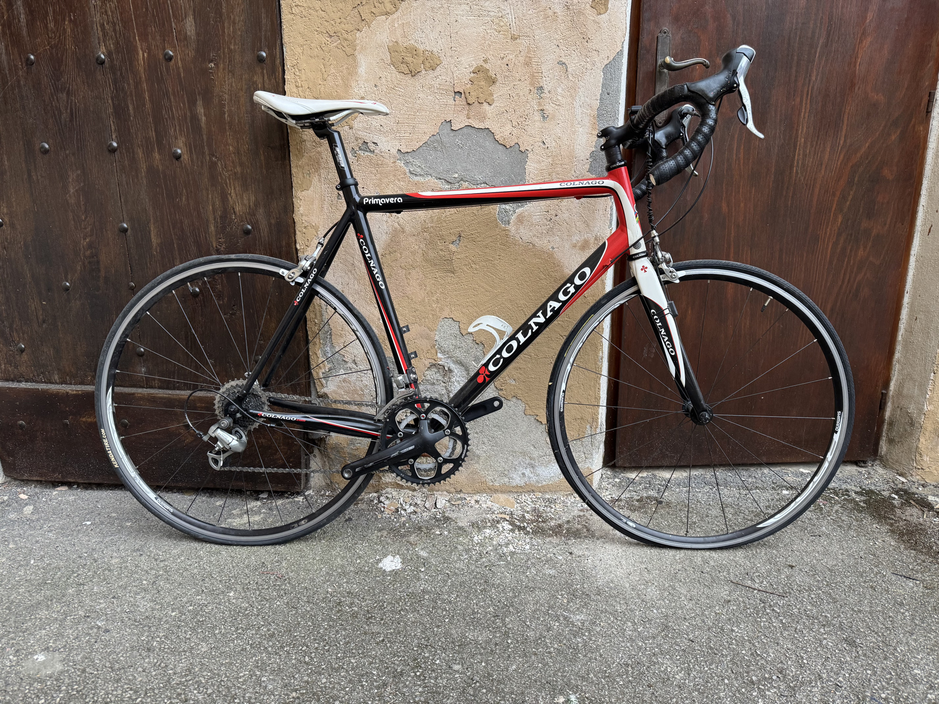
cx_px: 470
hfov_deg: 71.6
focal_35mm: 24
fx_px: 651
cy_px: 352
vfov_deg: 56.8
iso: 200
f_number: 1.78
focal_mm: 6.76
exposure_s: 1/77
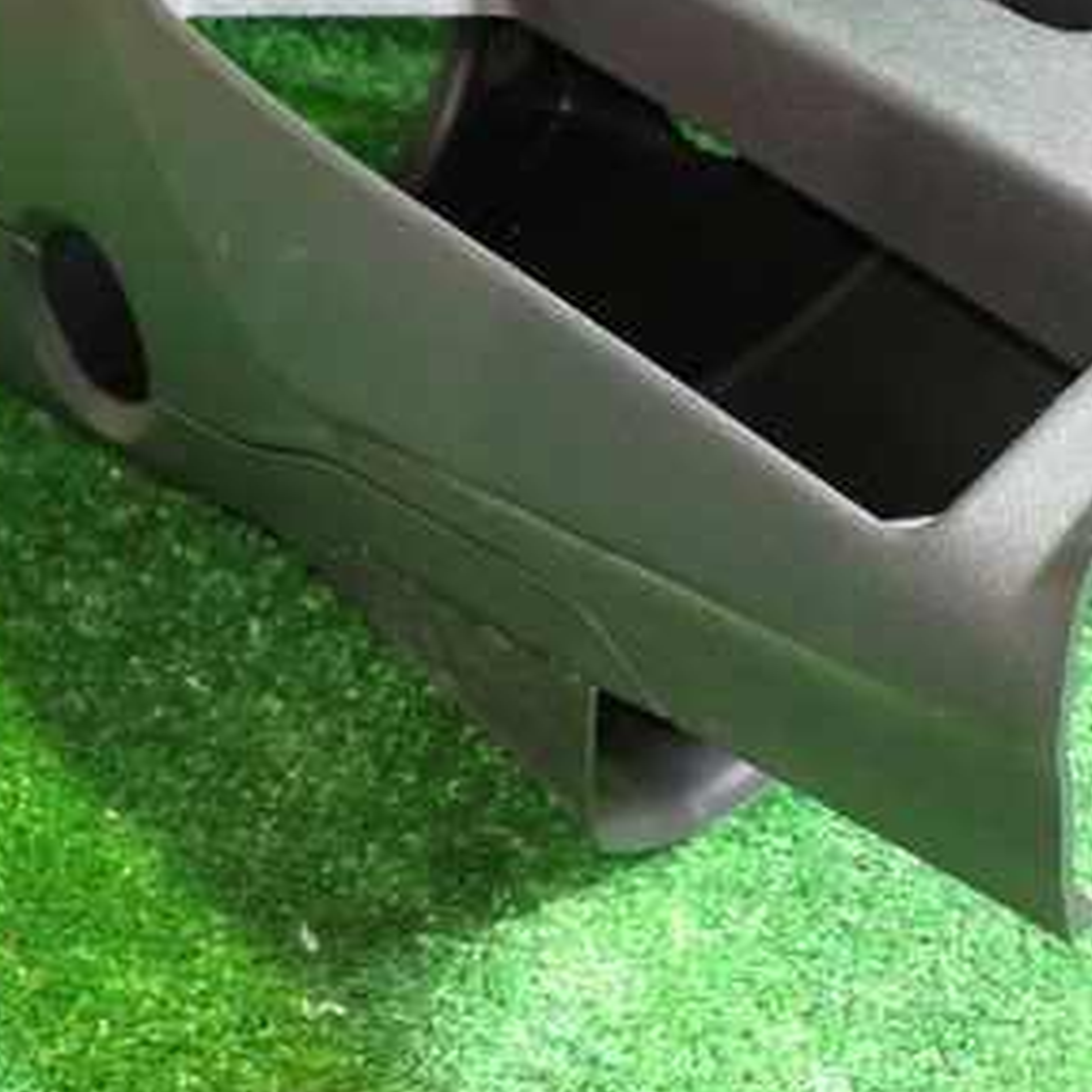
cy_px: 265
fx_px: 2498
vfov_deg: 24.4
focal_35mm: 70
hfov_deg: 24.3
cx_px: 838
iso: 800
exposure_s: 1/20
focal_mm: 6.83
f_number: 2.7
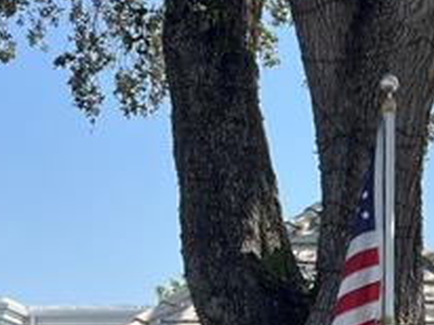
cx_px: 379
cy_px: 601
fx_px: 1265
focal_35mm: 101
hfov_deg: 19.2
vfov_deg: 13.1
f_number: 1.6
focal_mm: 5.1
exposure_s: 1/1748
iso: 50
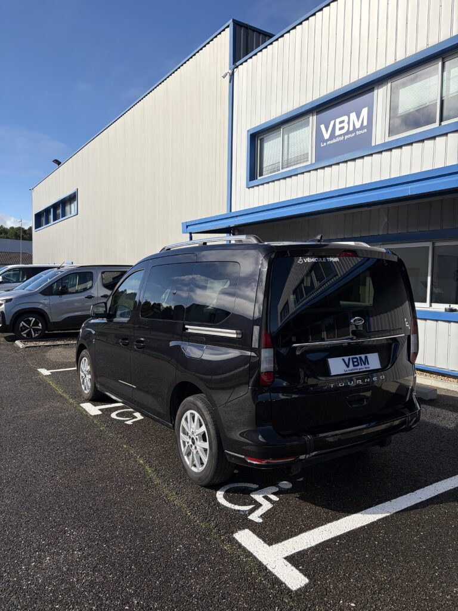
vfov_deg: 67.3
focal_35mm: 26
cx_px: 229
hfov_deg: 53.1
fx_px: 459
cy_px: 306
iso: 64
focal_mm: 5.96
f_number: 1.6
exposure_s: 1/6993
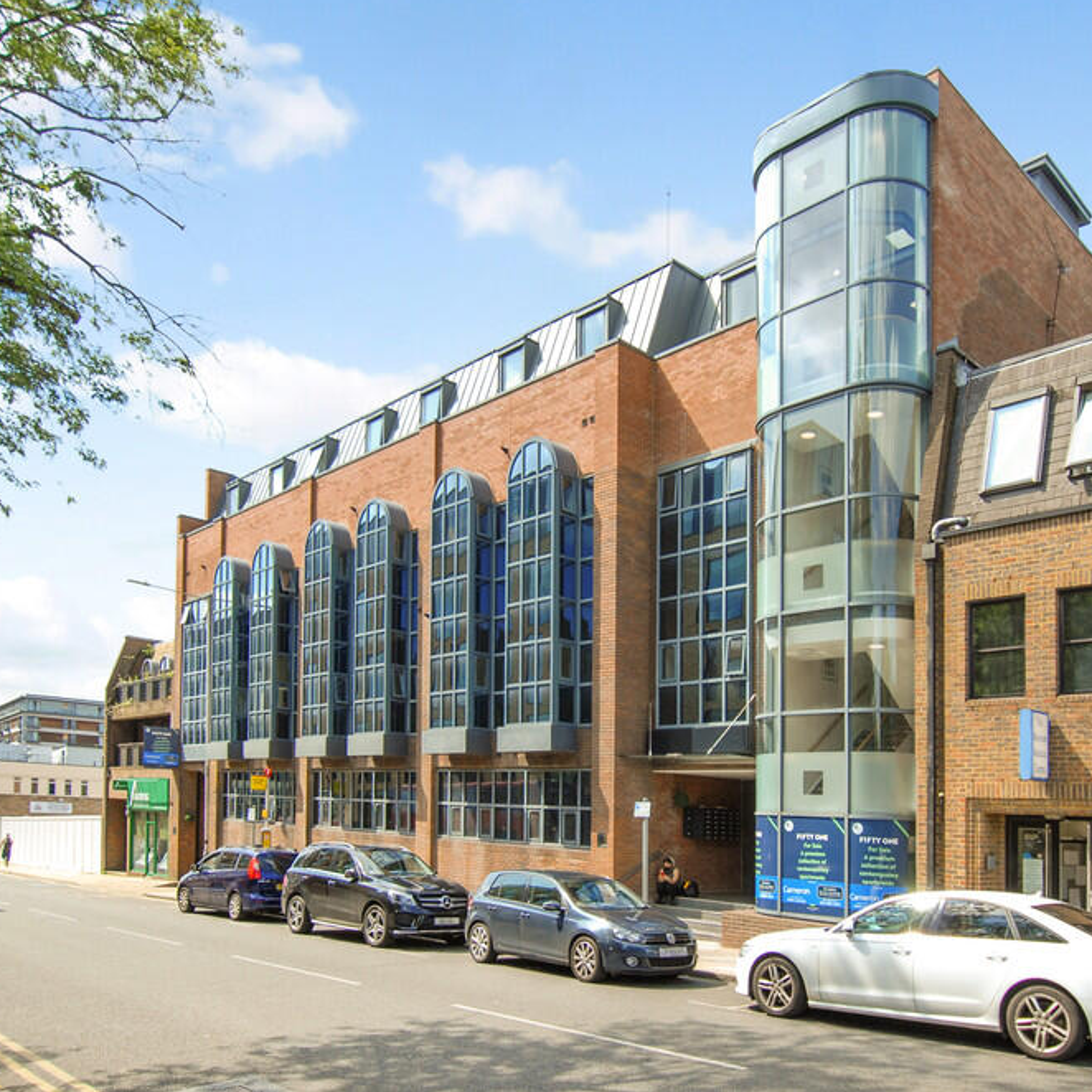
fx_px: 916
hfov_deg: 61.3
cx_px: 635
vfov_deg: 61.6
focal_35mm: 26
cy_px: 529
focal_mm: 13
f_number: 5
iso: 250
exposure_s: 1/500
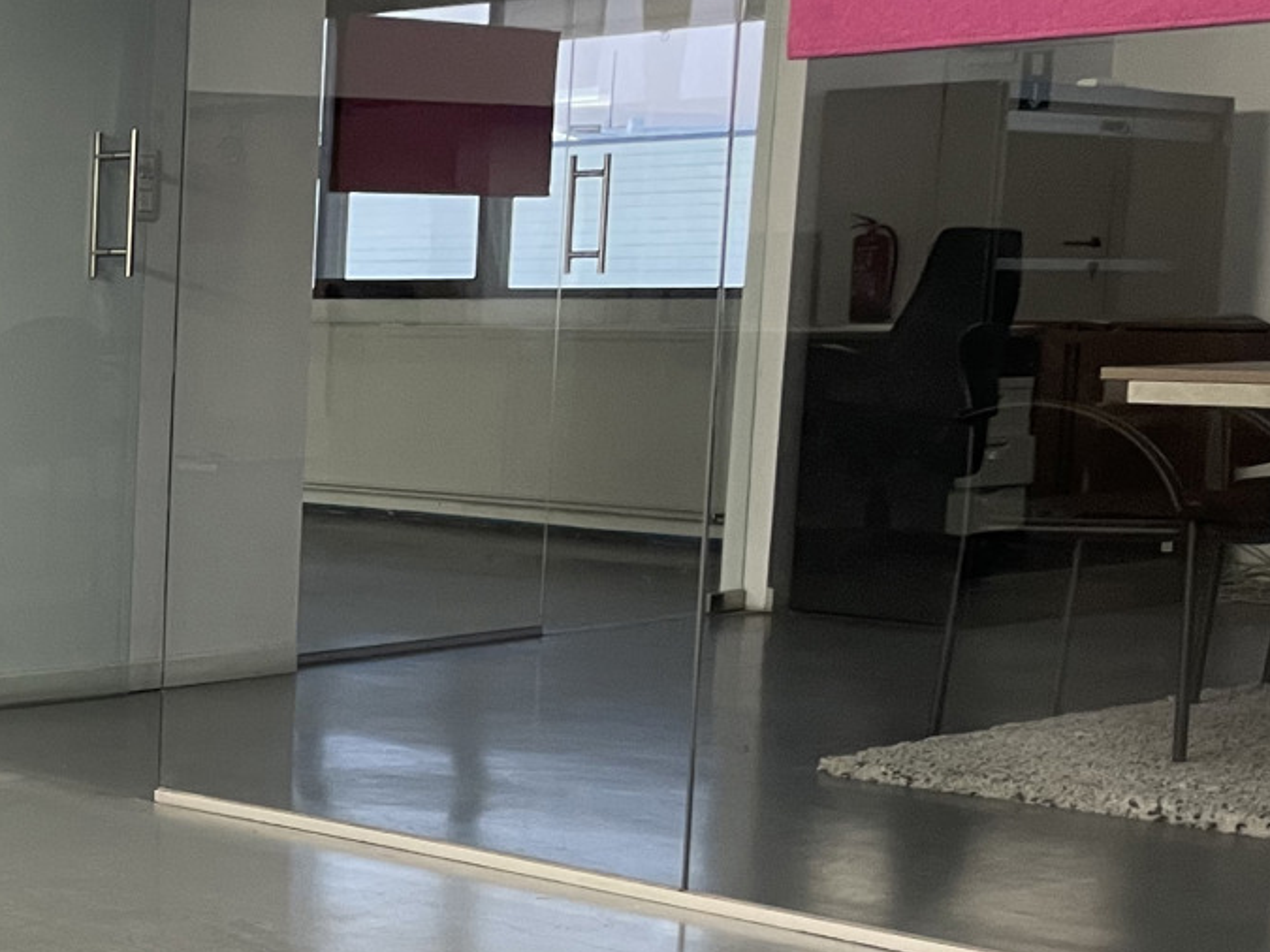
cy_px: 692
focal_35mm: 74
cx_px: -472
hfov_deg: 22.8
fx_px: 2714
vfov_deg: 19.8
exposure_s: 1/50
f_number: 1.6
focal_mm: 4.2
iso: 160
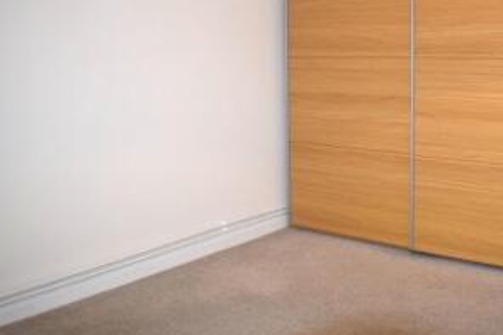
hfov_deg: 36.8
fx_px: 740
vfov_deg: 25.3
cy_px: 96
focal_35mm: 53
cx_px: 364
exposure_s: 1/80
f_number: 4.5
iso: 800
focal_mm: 22
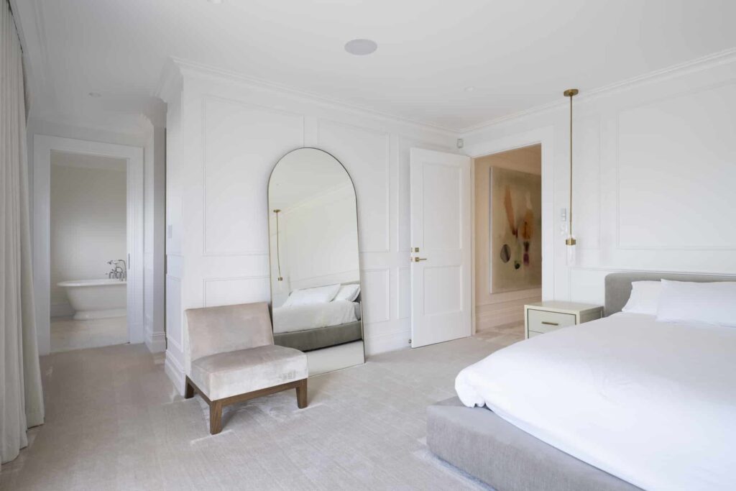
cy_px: 246
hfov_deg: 86.9
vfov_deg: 64.6
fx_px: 388
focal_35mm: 19
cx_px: 368
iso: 200
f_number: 10
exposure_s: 1/15
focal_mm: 19
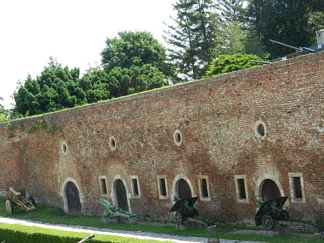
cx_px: 162
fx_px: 852
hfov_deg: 21.5
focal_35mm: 91
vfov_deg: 16.2
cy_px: 122
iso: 160
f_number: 4.9
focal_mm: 16.3
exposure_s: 1/320
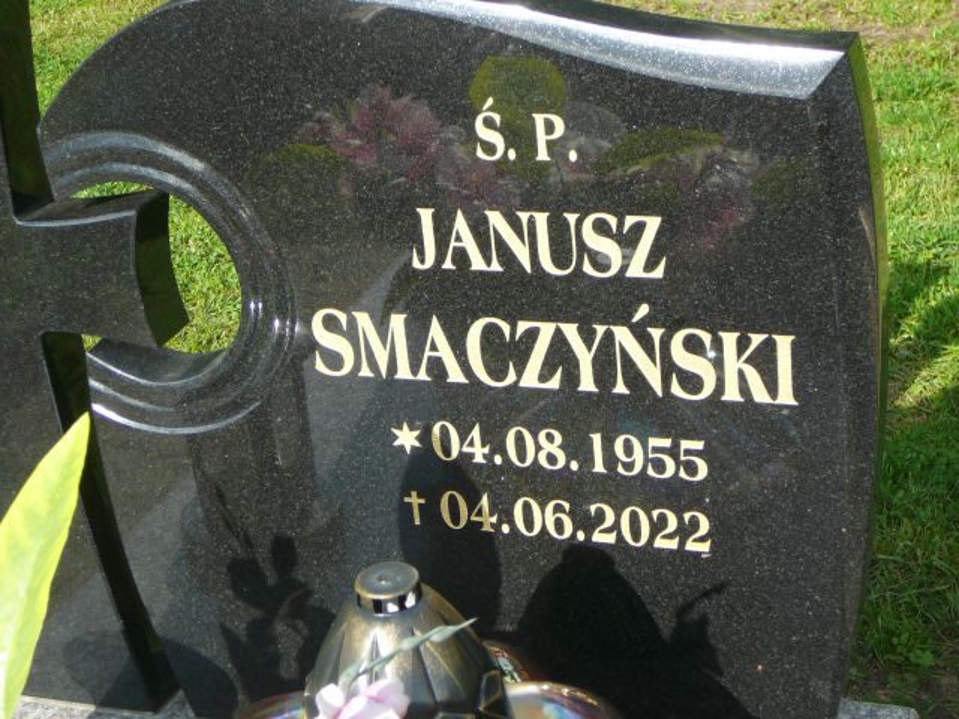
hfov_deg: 27.4
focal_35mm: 71
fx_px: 1967
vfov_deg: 20.7
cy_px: 360
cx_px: 480
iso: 80
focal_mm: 10.5
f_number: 3.7
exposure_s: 1/320
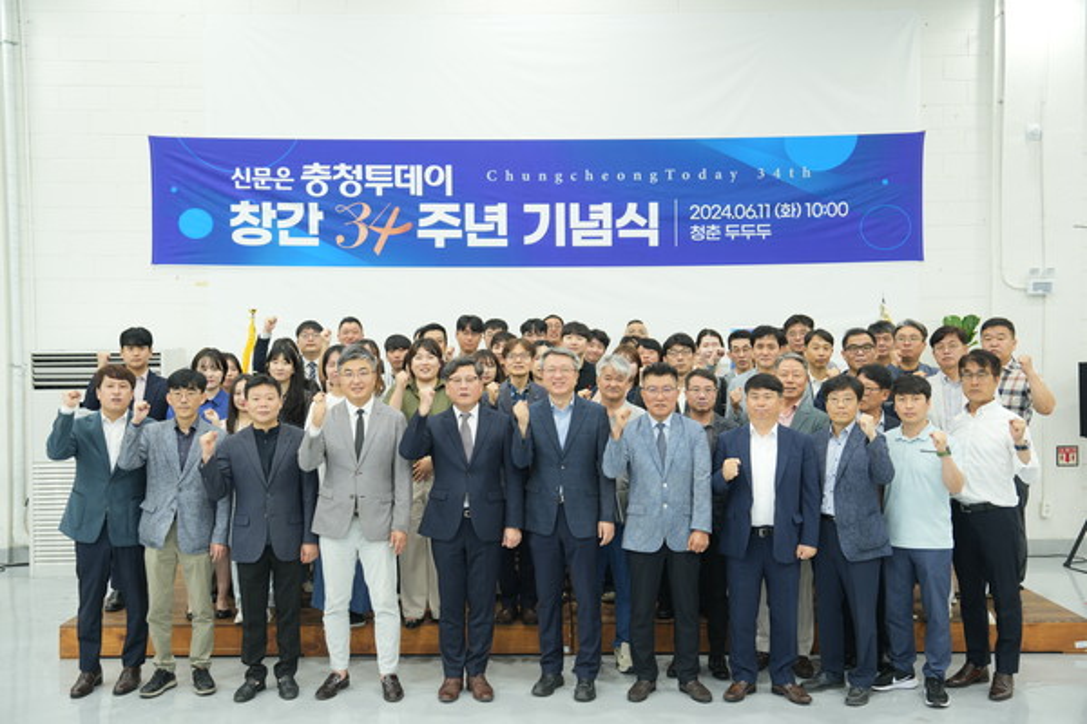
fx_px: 1147
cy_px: 362
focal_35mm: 38
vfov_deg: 35.1
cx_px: 544
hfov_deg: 50.7
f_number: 2.8
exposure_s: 1/10
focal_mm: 38
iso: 100
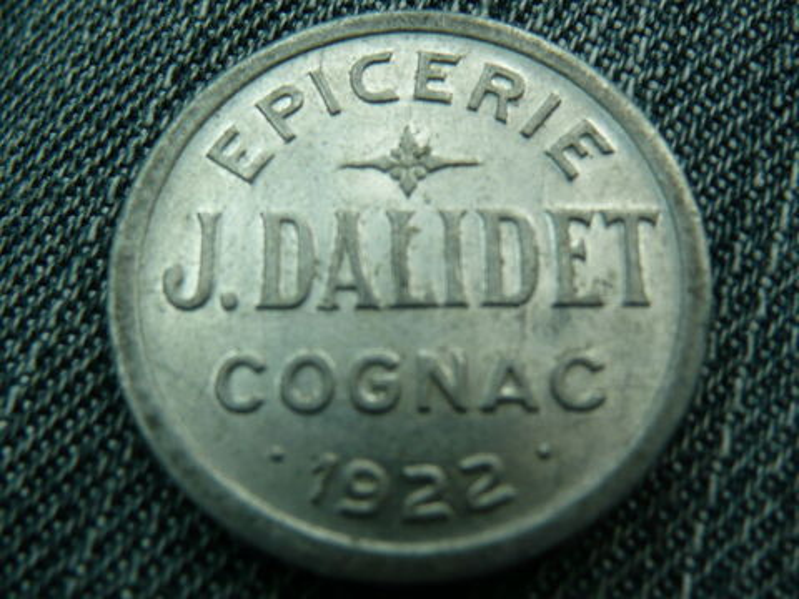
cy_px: 300
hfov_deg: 41.2
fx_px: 1062
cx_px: 400
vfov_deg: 31.5
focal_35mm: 46
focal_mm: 6.2
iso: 100
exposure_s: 1/80
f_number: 3.8
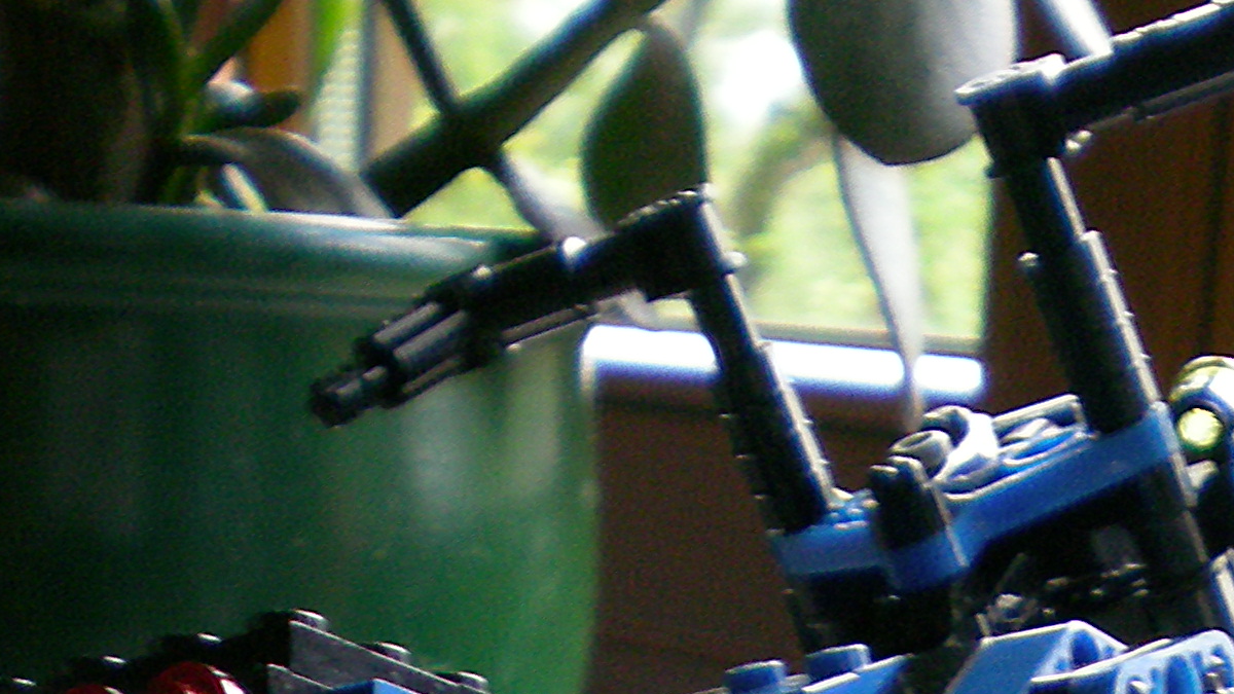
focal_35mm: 106
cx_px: 831
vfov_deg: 10.9
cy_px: 1127
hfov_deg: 20.1
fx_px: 3468
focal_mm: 6.3
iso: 200
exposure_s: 1/25
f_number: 3.1
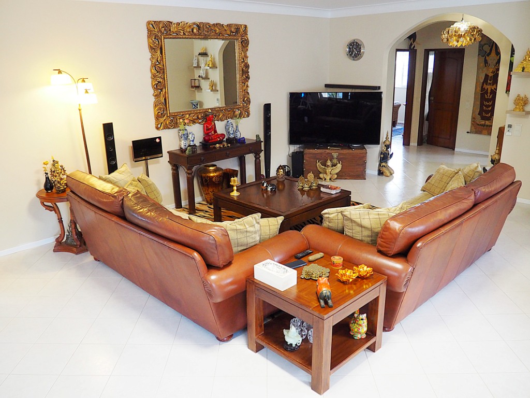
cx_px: 265
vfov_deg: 49.7
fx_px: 429
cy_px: 199
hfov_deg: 63.4
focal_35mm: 28
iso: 1600
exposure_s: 1/50
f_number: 3.5
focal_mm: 14
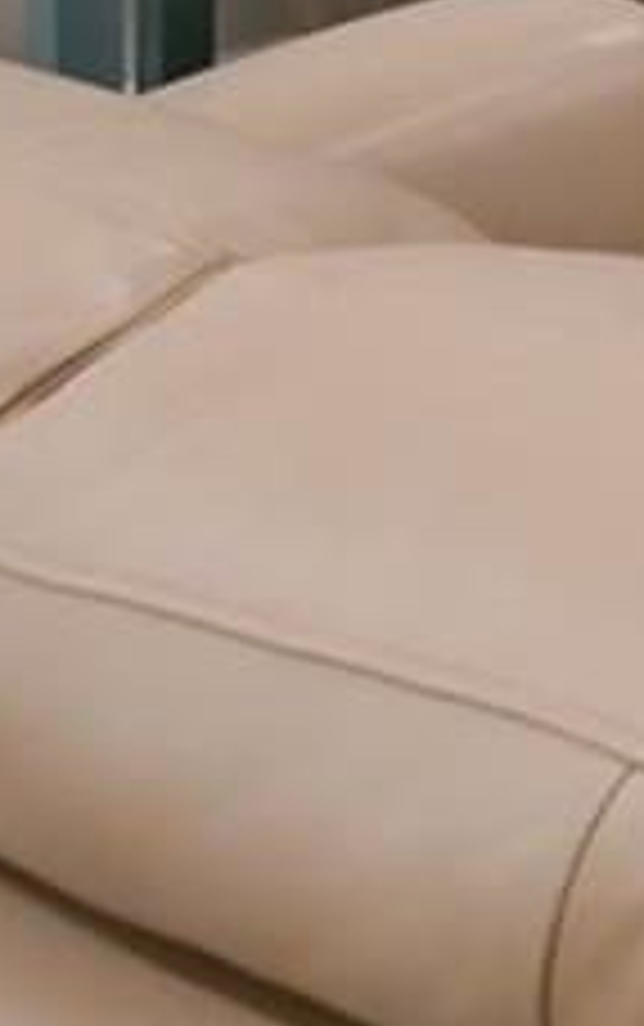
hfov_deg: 7.1
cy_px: -1071
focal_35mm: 100
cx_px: 2905
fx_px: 2801
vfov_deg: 15.9
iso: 3200
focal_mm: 14
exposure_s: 1/8
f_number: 8
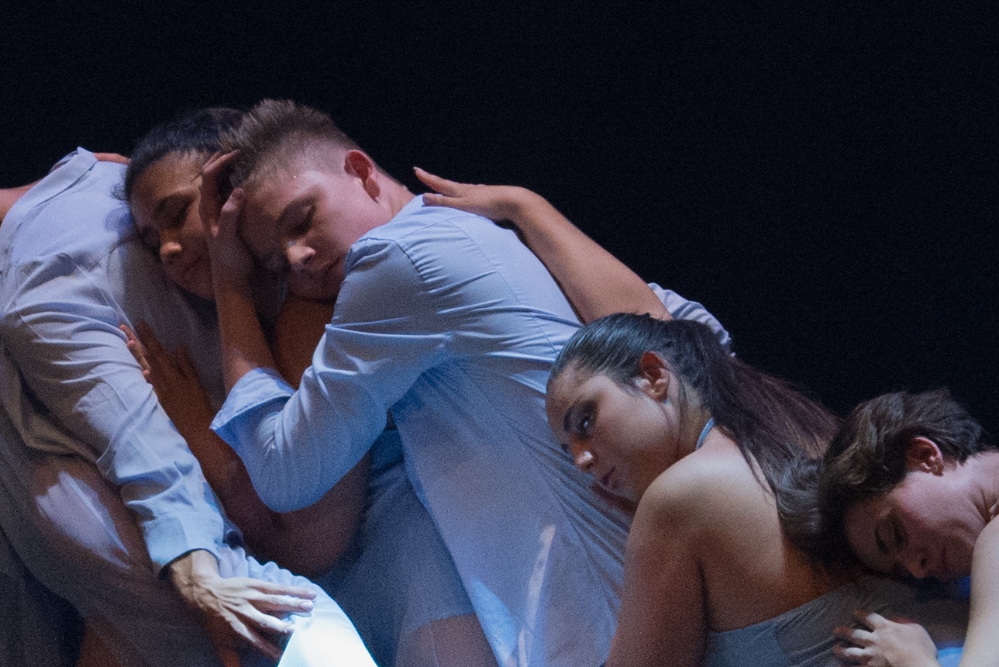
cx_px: 305
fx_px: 12490
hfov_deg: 4.6
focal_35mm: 450
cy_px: 553
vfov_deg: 3.1
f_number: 4.5
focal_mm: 120
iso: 6400
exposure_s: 1/1000
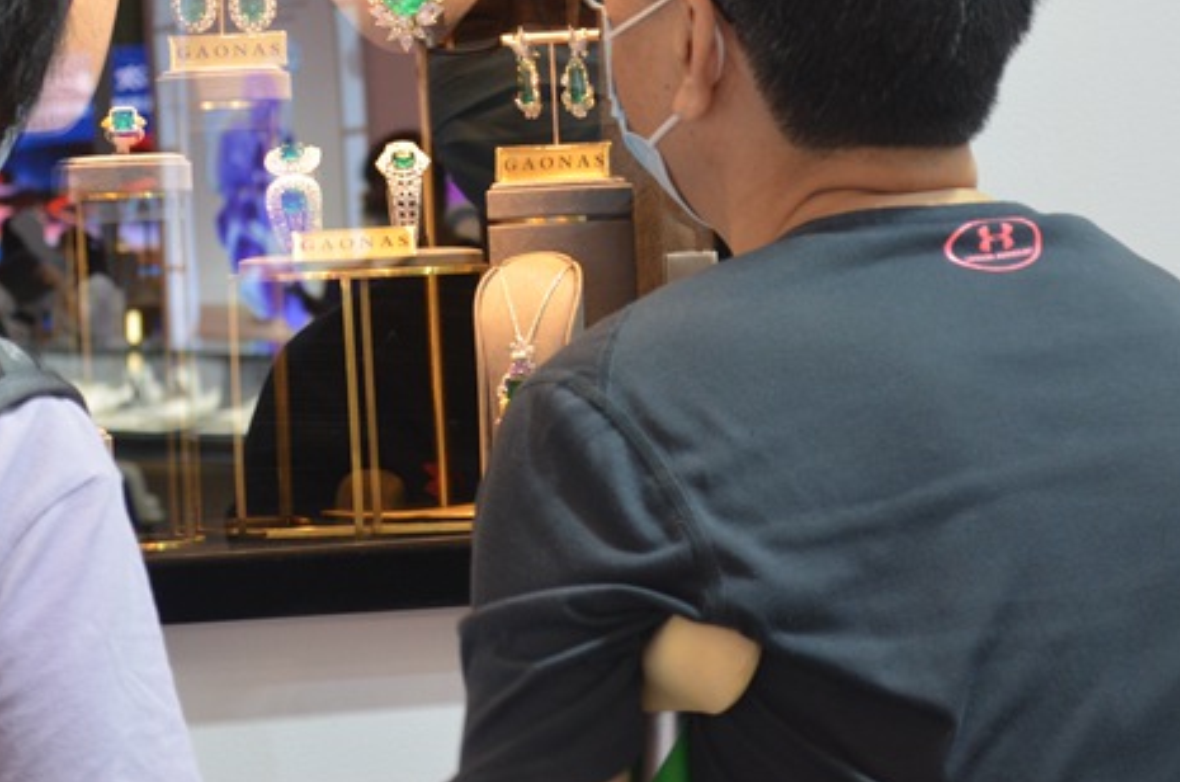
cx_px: 327
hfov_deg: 16.5
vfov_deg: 11.0
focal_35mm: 124
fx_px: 4056
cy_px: 124
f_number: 5.3
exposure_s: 1/30
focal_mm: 48
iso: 900
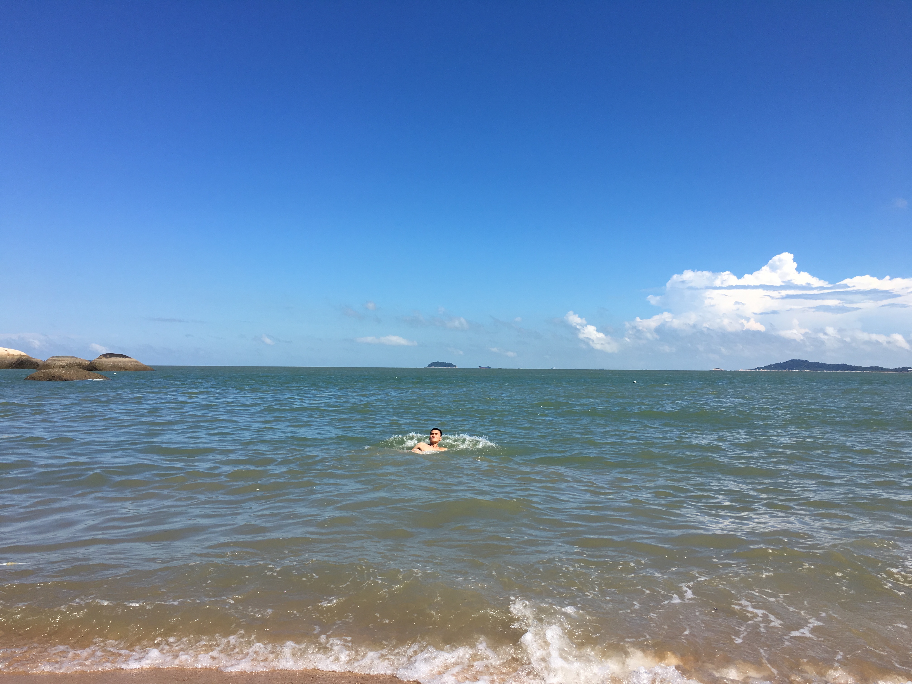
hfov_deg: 61.7
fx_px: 764
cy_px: 342
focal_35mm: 29
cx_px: 456
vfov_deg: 48.2
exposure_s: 1/2262
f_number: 2.2
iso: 25
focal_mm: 4.15
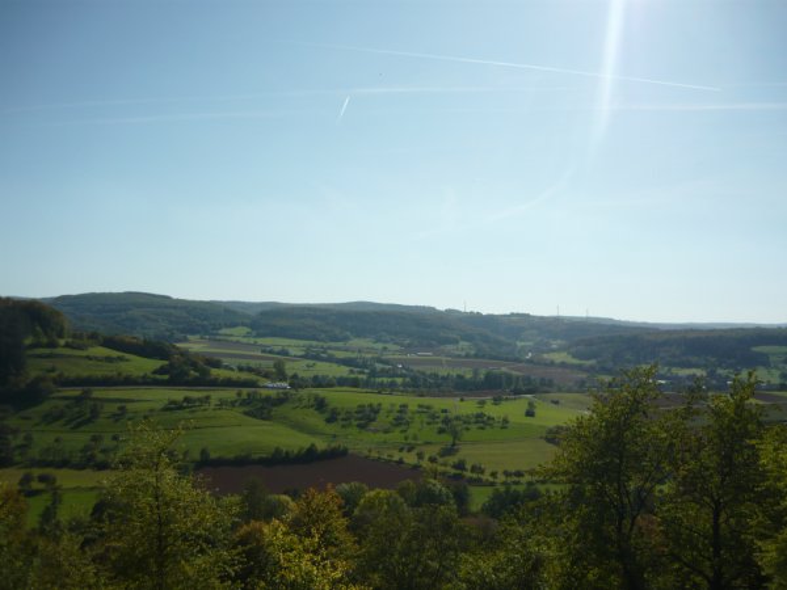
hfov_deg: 55.4
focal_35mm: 33
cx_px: 394
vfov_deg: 42.9
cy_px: 295
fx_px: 750
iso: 100
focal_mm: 5.5
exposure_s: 1/320
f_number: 8
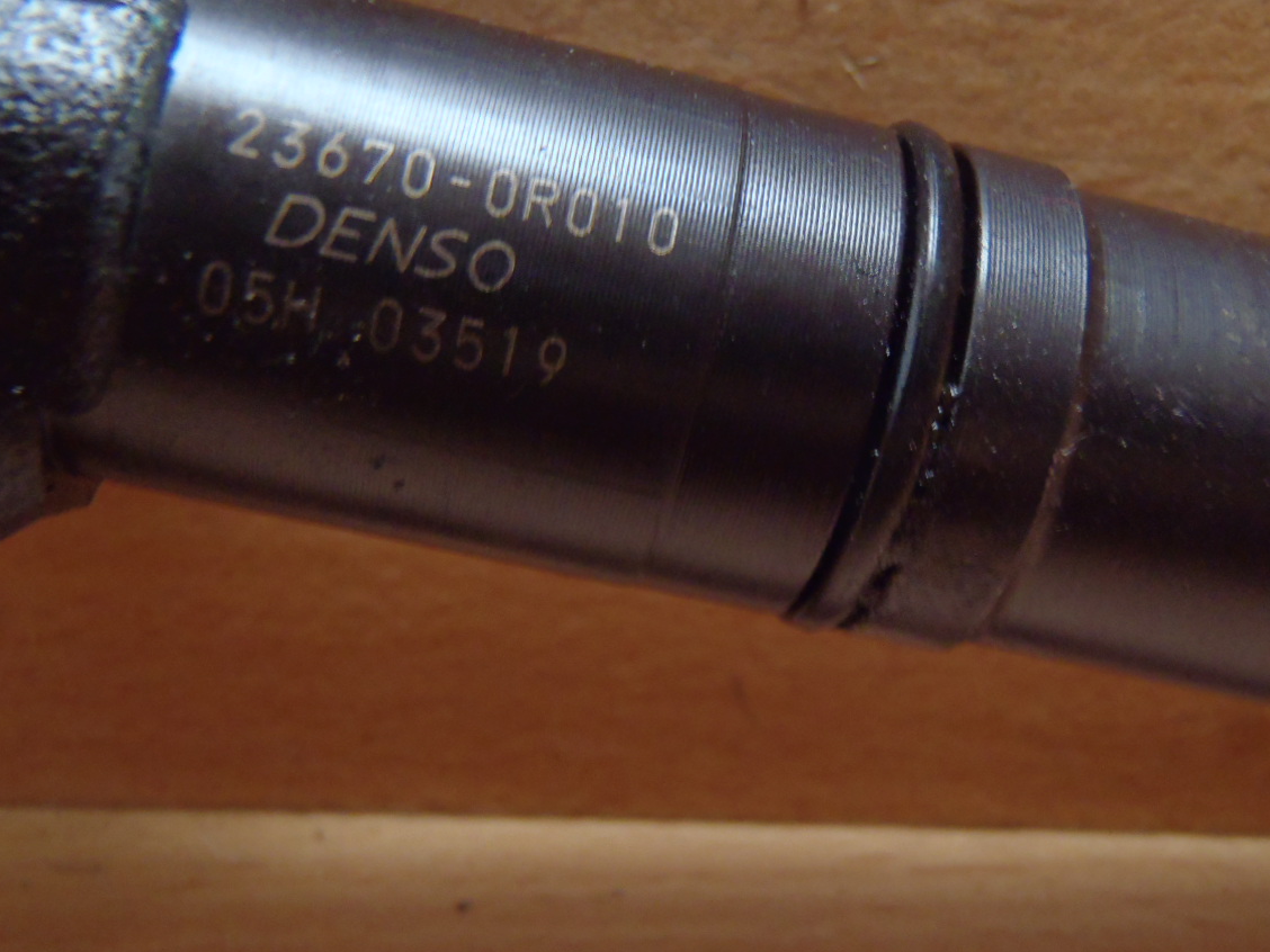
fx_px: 1541
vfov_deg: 34.3
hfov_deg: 44.8
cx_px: 685
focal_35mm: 42
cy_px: 468
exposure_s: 1/4
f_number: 4.7
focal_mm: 6.64
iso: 400
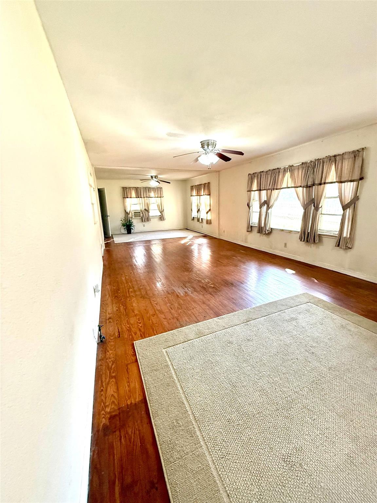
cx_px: 188
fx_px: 203
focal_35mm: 14
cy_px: 252
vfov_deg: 102.1
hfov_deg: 85.7
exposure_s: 1/120
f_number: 2.2
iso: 500
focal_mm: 2.22
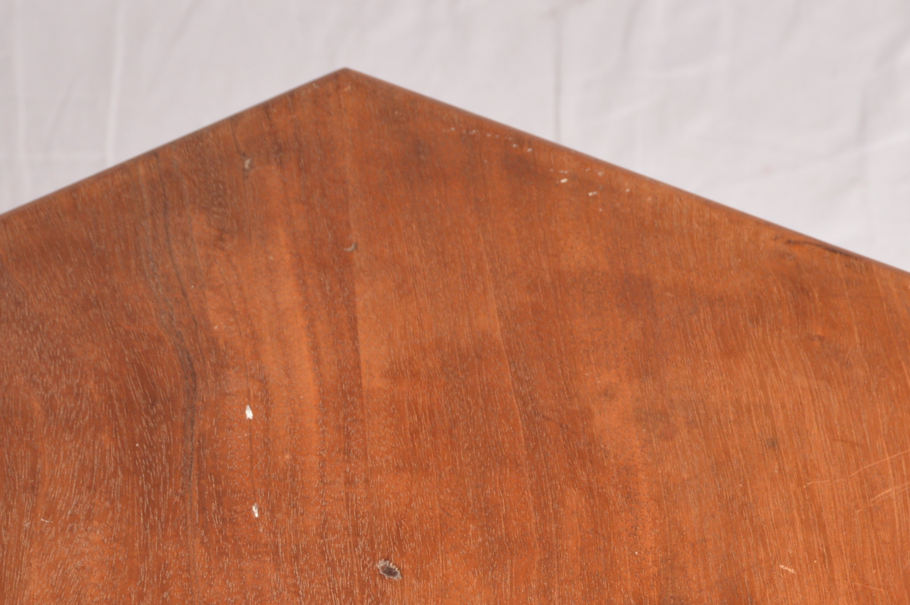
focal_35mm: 171
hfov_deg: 12.0
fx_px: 4319
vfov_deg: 7.9
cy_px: 818
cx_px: 437
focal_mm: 42
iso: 200
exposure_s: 1/160
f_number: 9
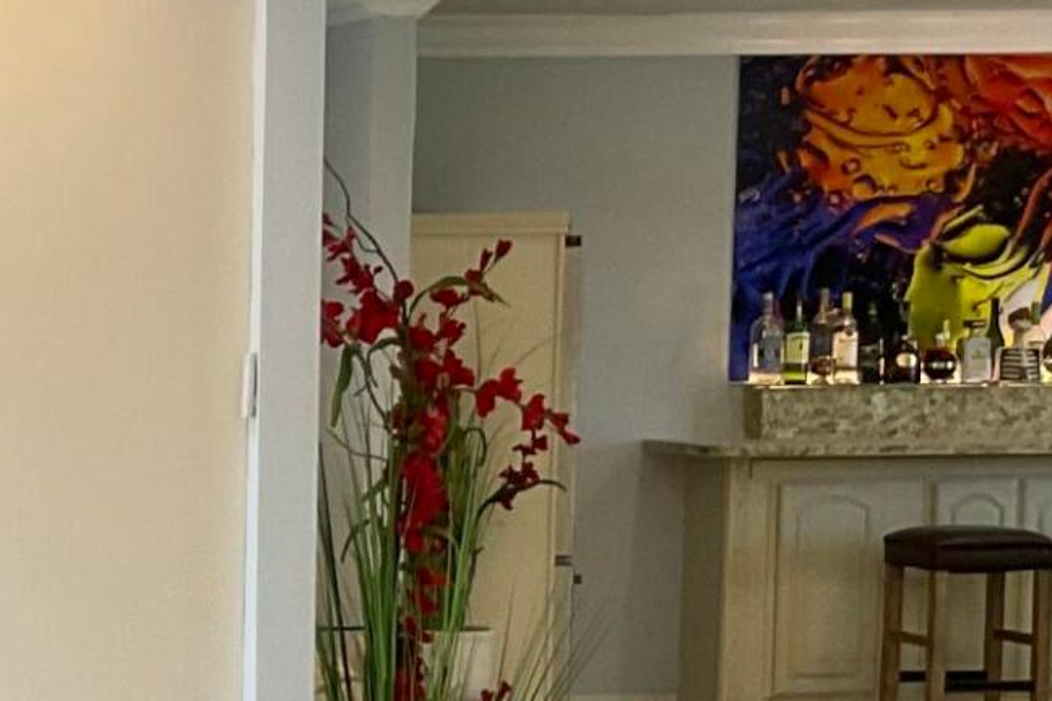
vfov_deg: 10.1
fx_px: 3915
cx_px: -248
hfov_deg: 14.7
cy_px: 779
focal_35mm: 134
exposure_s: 1/120
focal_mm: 3
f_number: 1.8
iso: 64
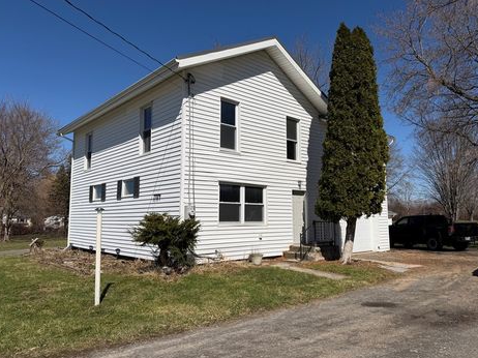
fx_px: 359
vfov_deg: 53.0
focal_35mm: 26
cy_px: 177
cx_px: 231
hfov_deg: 67.3
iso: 80
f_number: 1.78
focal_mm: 6.76
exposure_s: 1/11905
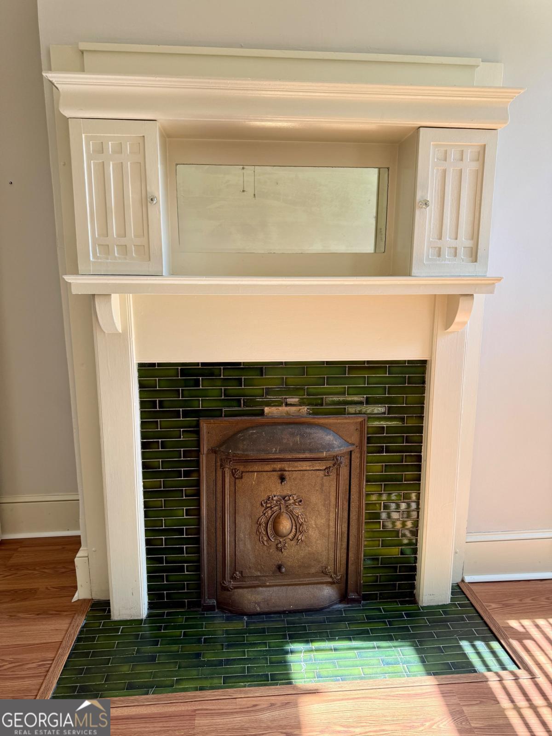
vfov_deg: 71.6
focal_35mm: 24
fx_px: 510
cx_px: 276
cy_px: 368
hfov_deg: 56.8
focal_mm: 6.76
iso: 100
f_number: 1.78
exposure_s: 1/159
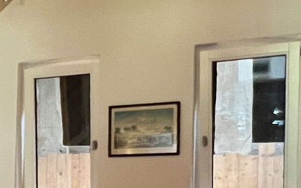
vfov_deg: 15.9
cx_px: -113
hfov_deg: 22.7
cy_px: 224
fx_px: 648
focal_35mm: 79
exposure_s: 1/50
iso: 800
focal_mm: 1.57
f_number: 1.8
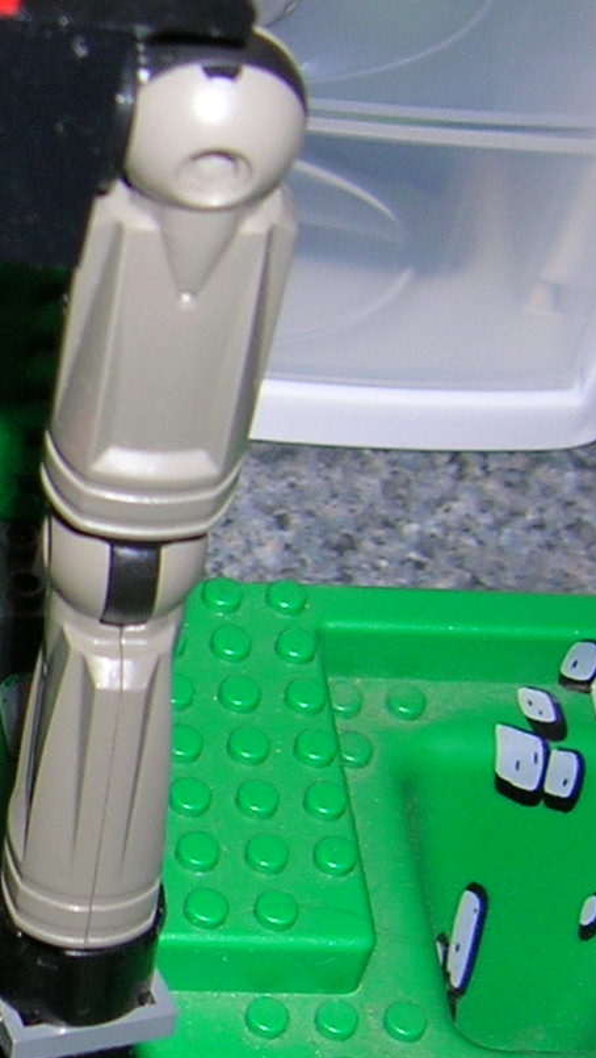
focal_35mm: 105
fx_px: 2947
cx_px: -620
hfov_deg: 10.5
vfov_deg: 20.3
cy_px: 693
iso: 50
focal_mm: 5.7
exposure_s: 1/60.1
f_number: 2.9
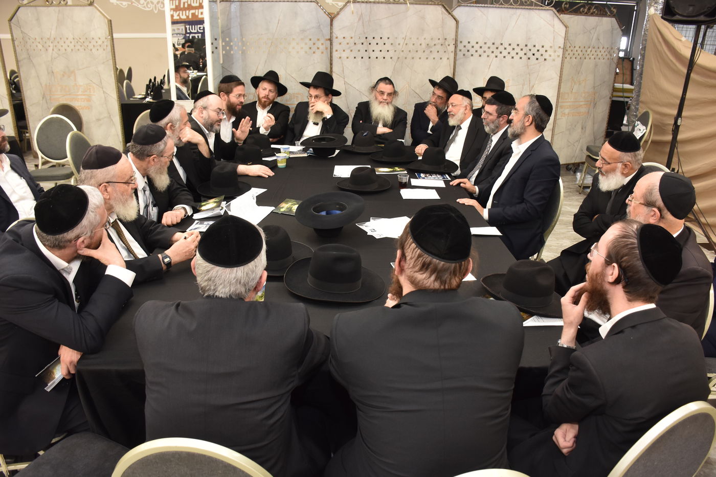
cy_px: 238
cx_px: 358
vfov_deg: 47.9
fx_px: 537
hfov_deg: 67.4
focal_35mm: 27
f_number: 5.6
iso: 1000
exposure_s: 1/100
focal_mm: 18
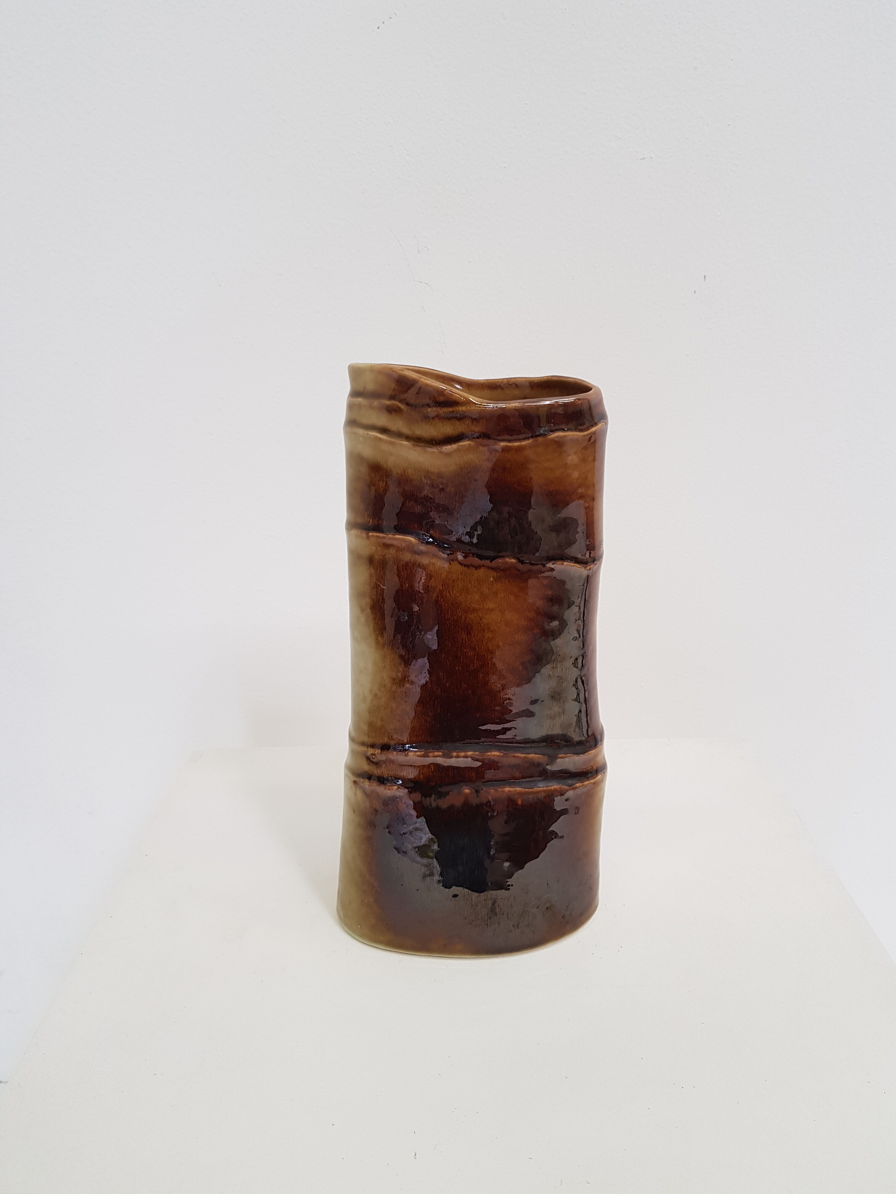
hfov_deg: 53.1
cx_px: 448
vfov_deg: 67.3
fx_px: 897
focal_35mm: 26
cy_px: 597
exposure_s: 1/50
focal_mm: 4.2
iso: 100
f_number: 1.7
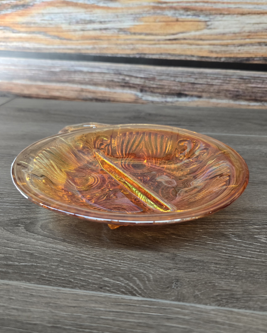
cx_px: 133
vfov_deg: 70.2
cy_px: 176
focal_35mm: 24
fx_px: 237
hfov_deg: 58.8
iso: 125
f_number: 1.7
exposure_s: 1/120
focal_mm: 6.3
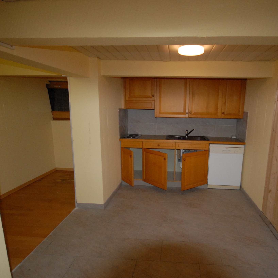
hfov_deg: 74.2
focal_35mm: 20
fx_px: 182
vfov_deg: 74.8
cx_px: 163
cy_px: 146
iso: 1000
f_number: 4
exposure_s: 1/250
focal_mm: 10
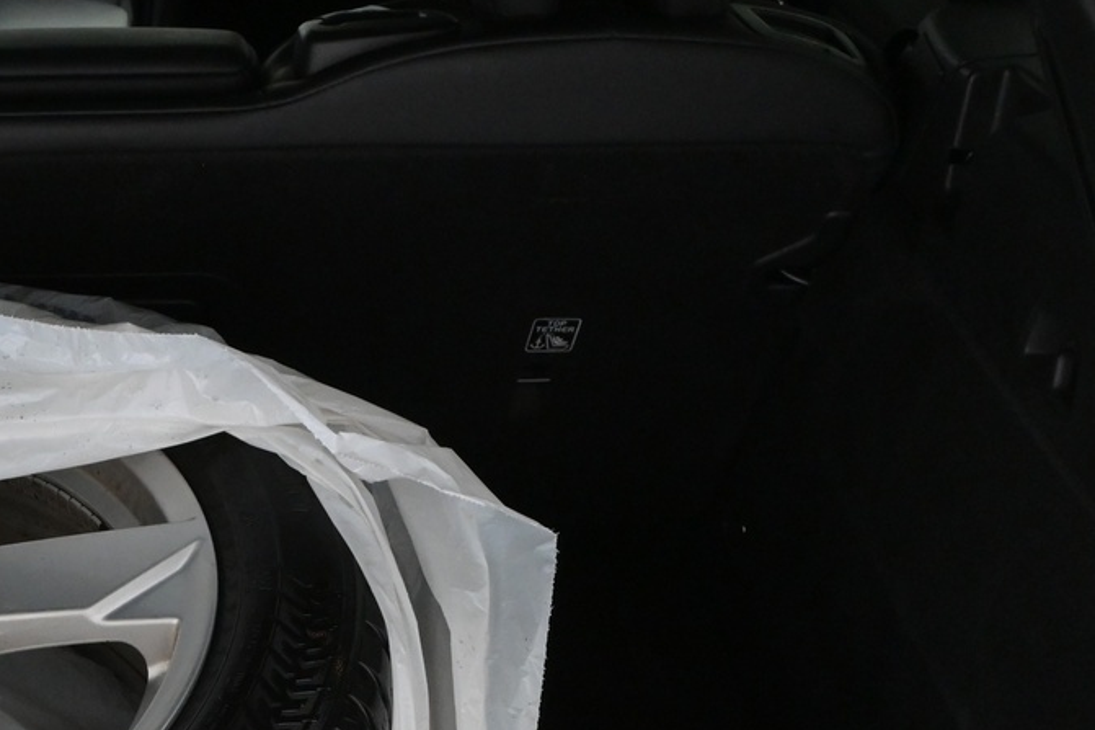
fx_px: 2147
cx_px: 54
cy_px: 717
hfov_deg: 27.3
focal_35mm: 71
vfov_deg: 18.8
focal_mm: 19.5
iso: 2500
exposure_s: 1/100
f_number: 5
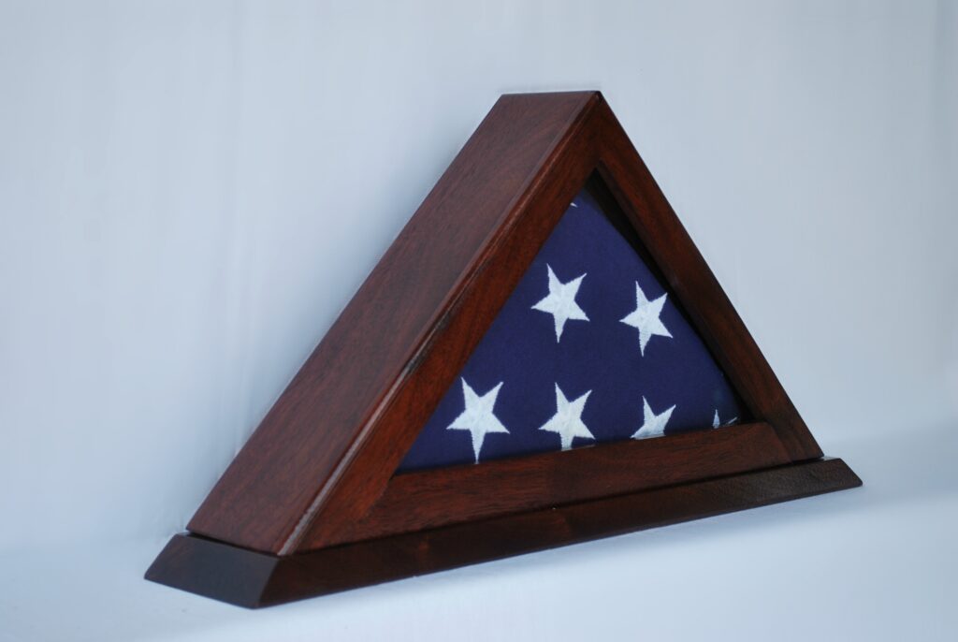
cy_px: 321
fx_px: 1679
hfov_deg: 31.8
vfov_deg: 21.6
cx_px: 479
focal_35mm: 63
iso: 100
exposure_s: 1/125
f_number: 5.6
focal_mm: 42
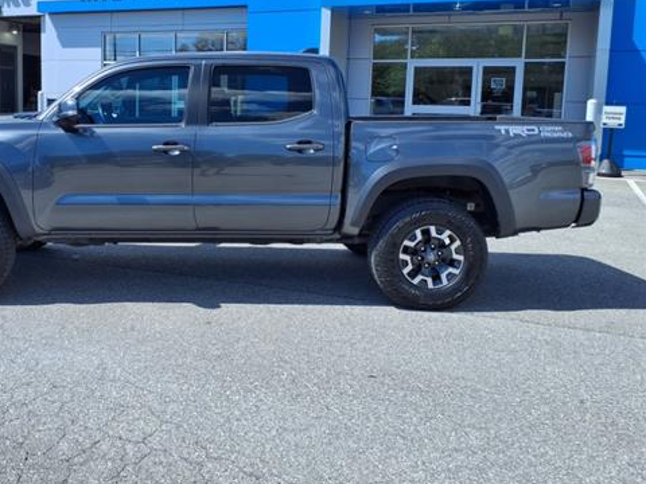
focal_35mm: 36
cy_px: 177
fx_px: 672
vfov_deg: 39.4
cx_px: 217
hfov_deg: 50.5
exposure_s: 1/1667
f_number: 1.9
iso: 40
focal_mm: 3.58
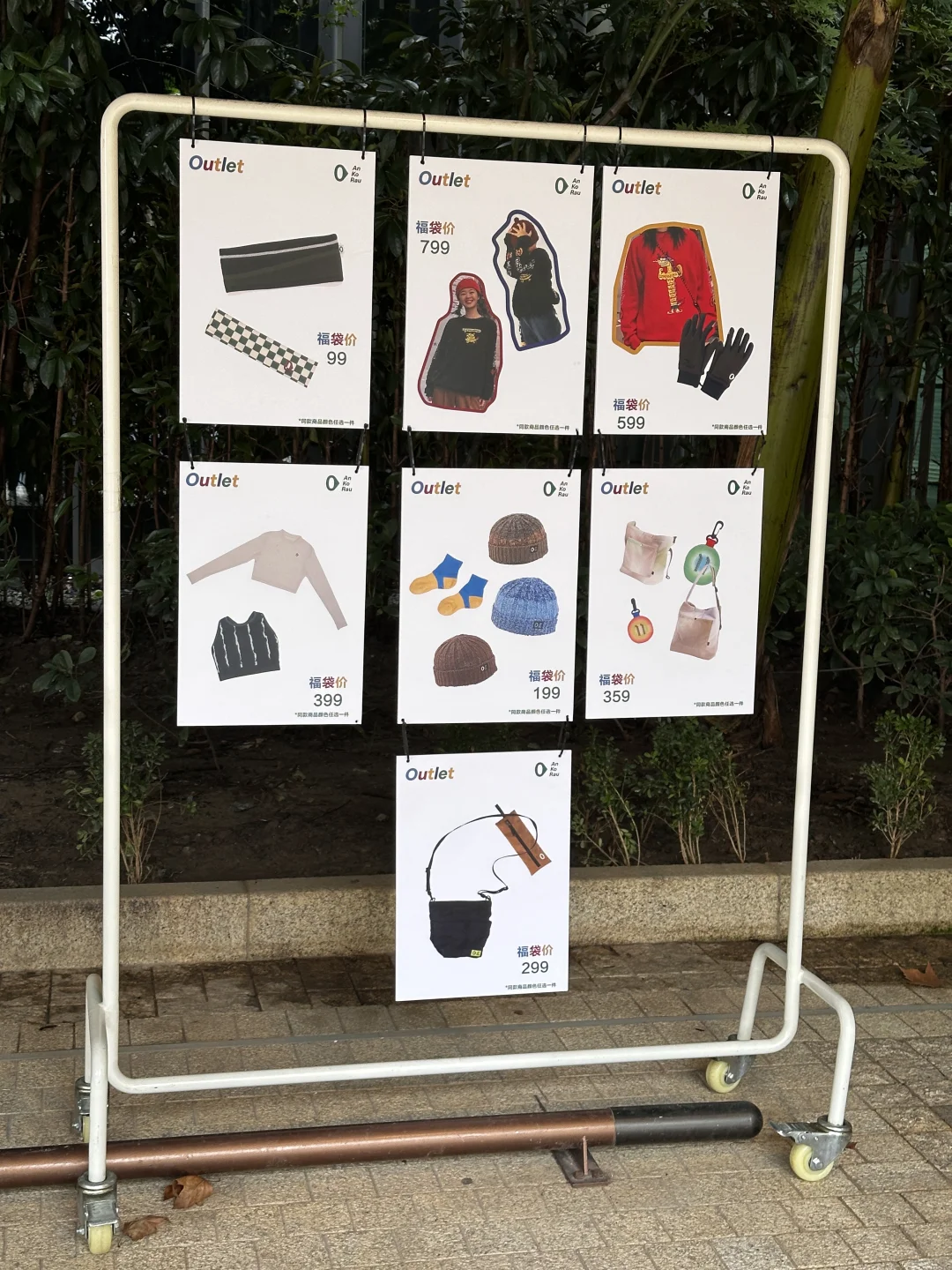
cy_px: 635
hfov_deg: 30.3
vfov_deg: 39.7
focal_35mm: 48
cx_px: 476
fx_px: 1760
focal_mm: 6.86
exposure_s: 1/50
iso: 64
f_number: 1.78
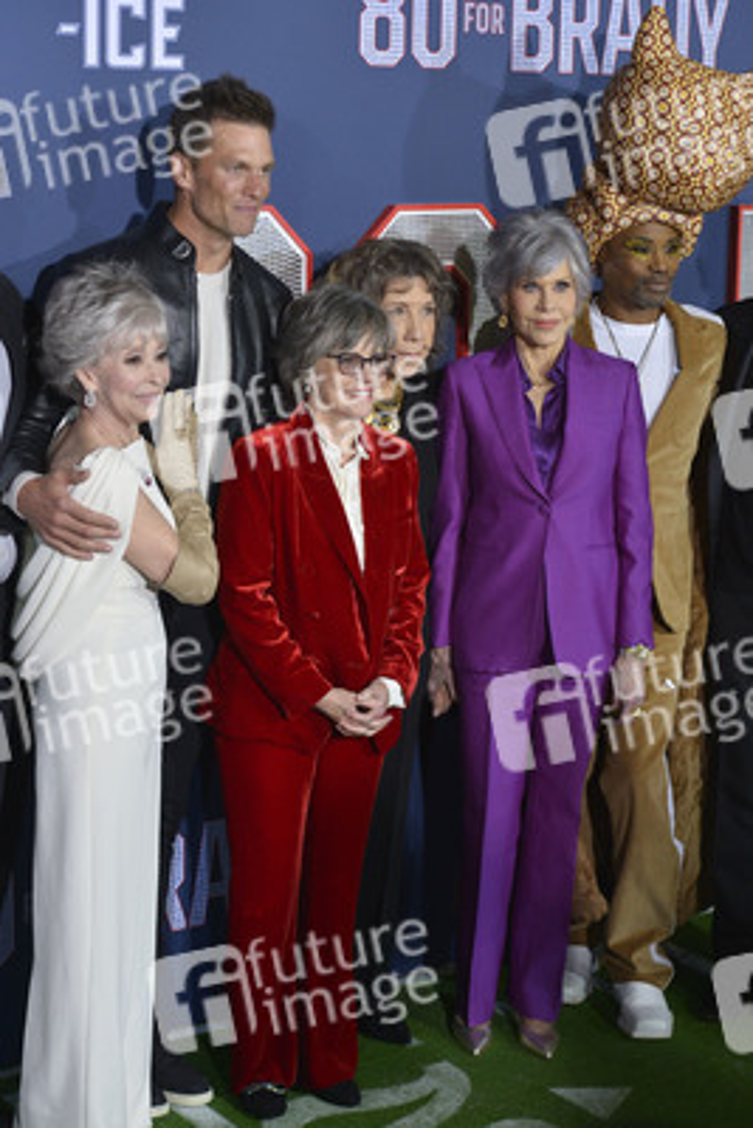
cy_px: 564
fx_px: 2194
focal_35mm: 70
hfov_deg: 19.5
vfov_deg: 28.8
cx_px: 376
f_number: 6.3
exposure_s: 1/320
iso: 2000
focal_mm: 70
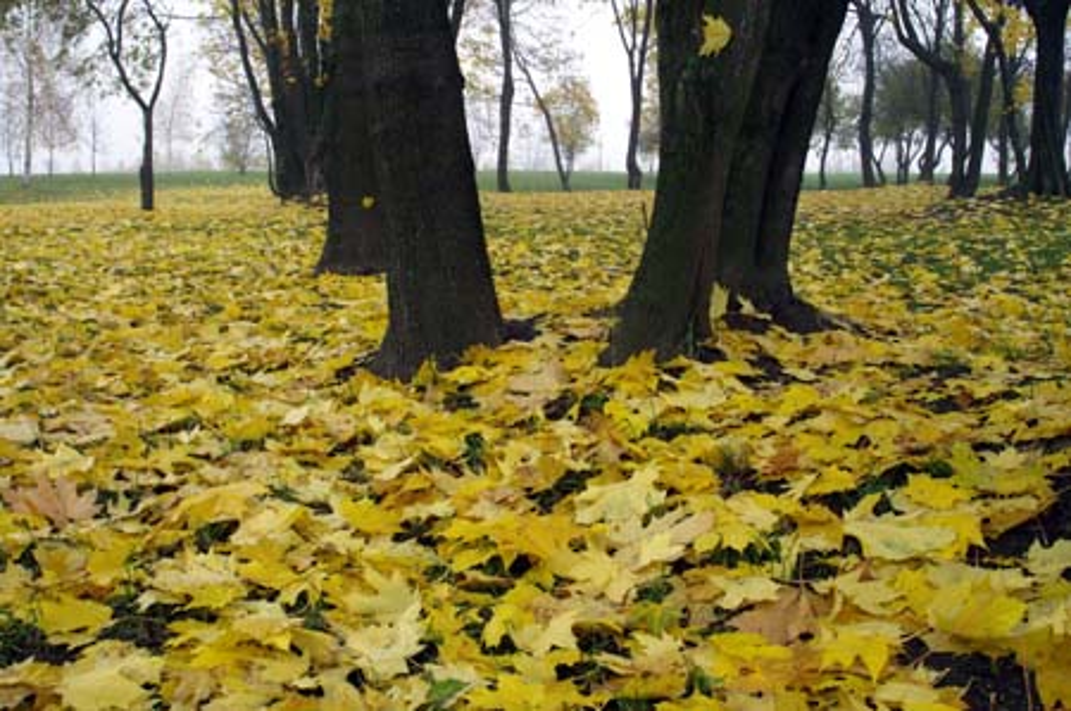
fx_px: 1070
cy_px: 356
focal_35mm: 36
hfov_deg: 53.2
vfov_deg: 36.8
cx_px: 536
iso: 1600
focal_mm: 24
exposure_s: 1/60
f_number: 16
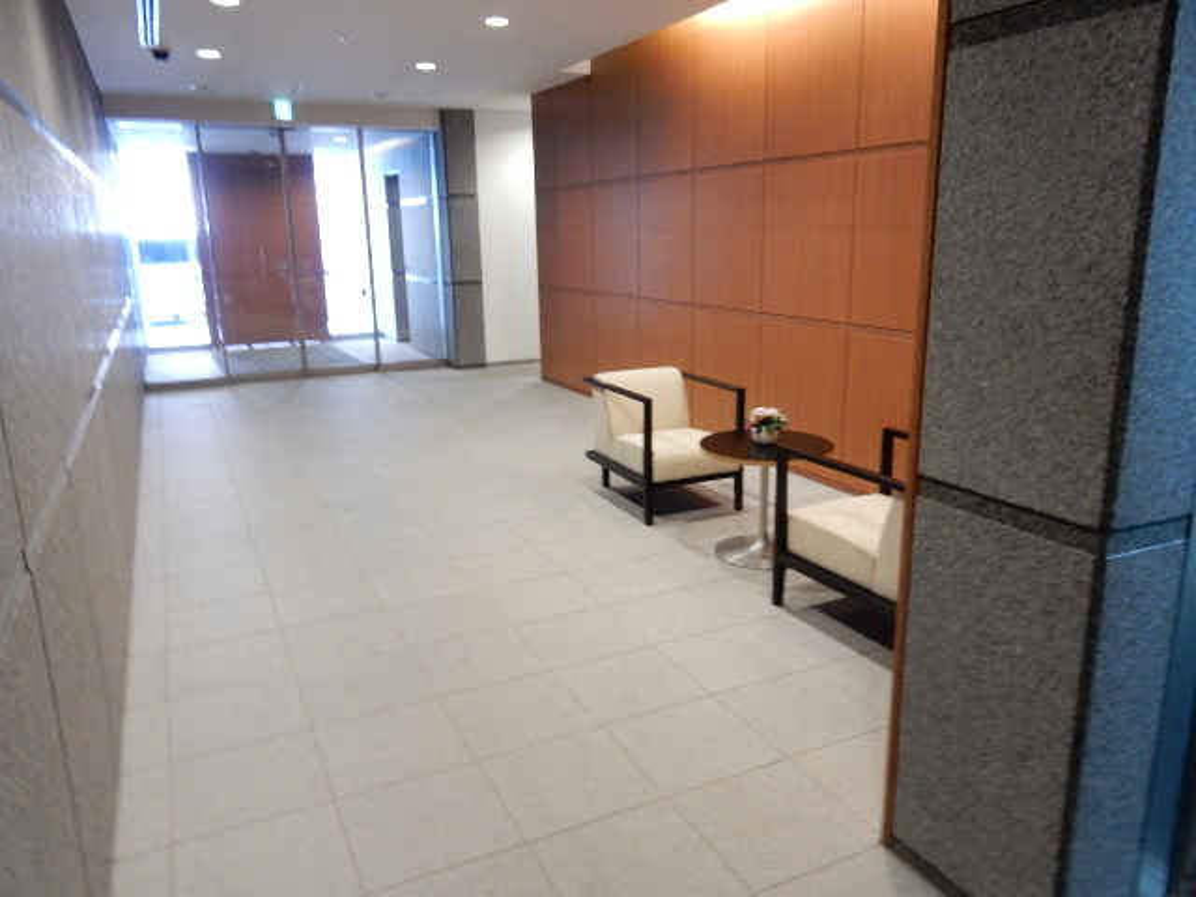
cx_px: 598
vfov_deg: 54.9
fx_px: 864
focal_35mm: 25
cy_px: 448
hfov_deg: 69.4
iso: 400
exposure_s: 1/10
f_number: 3.7
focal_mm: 4.5
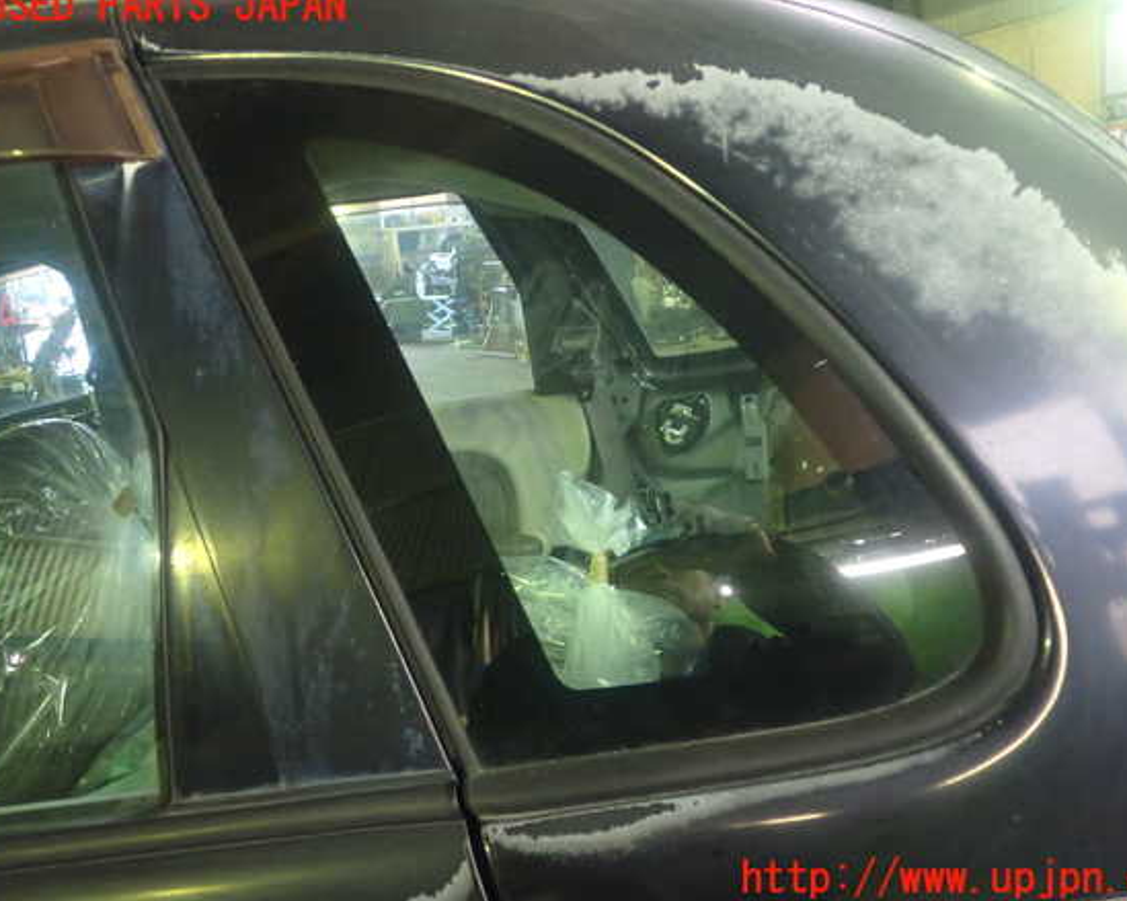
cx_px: 589
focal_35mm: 32
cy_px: 443
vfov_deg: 45.8
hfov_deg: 55.6
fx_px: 1067
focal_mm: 5.4
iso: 800
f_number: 2.3
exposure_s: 1/30
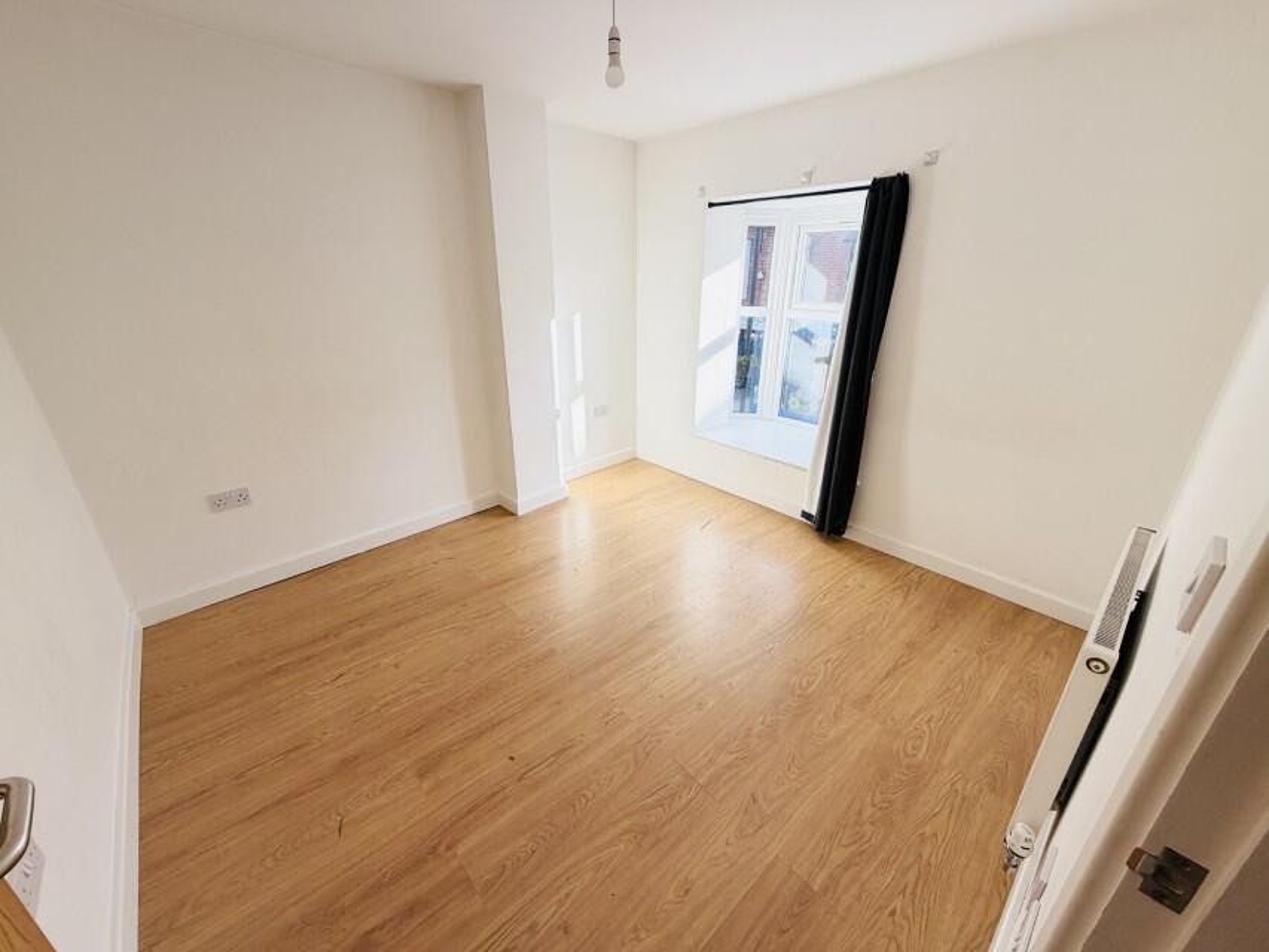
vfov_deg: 85.7
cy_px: 476
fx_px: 513
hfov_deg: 102.1
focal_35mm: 14
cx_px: 634
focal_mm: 2.22
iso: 50
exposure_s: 1/184
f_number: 2.2
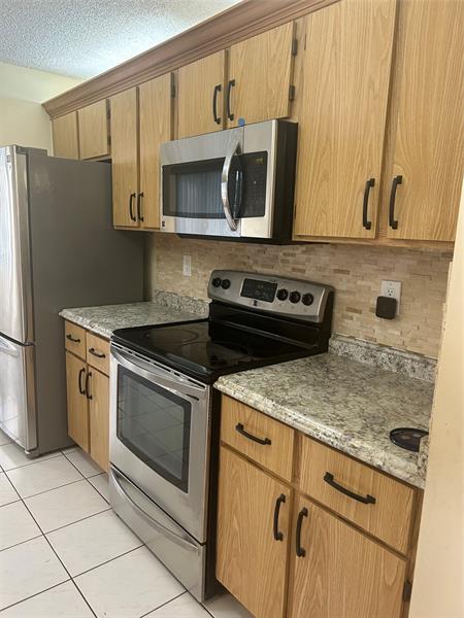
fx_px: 465
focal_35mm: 26
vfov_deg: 67.3
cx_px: 232
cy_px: 309
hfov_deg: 53.1
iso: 200
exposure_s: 1/60
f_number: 1.5
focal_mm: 5.7
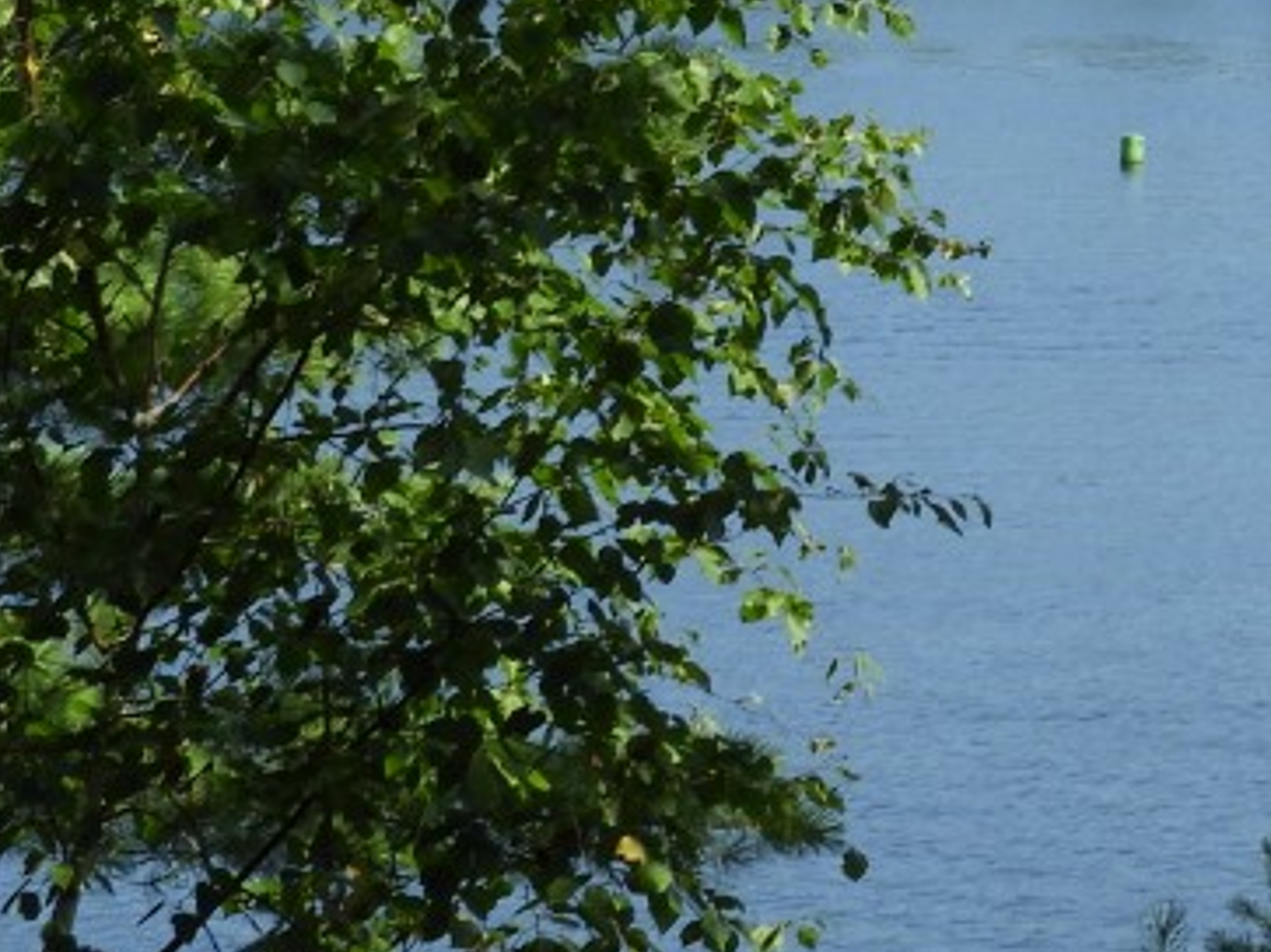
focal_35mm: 238
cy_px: -326
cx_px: 2003
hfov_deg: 8.1
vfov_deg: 6.2
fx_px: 8736
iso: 100
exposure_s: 1/640
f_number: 4.2
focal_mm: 10.7
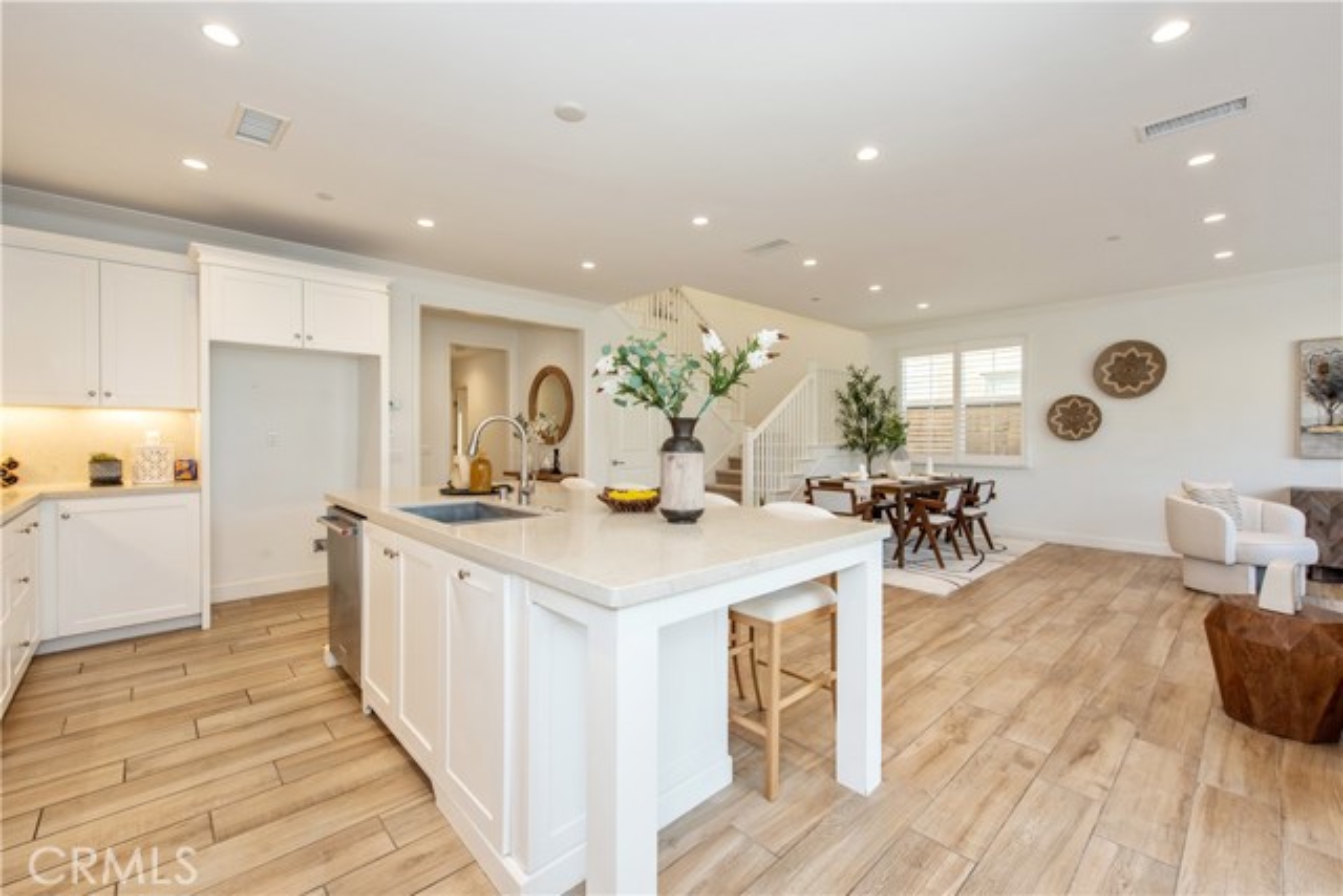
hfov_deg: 100.4
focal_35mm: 15
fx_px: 560
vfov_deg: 77.4
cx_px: 672
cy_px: 448
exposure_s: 1/125
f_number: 5.6
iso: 800
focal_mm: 15
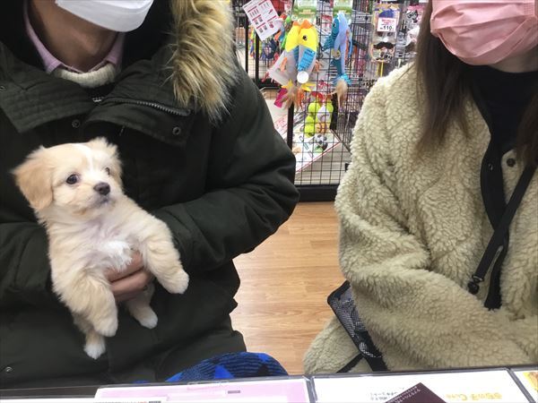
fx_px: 482
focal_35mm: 31
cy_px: 202
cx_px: 269
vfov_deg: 45.4
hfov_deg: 58.4
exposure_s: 1/33
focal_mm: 3.3
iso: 125
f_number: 2.4
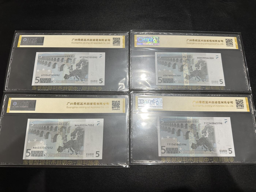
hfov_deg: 71.6
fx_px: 177
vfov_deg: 56.8
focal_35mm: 24
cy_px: 96
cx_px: 128
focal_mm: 6.86
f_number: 1.78
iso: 160
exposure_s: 1/100
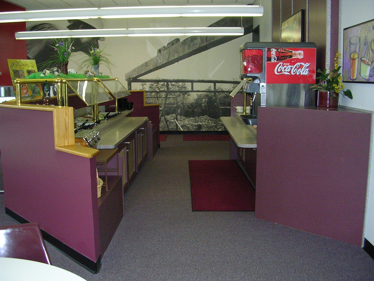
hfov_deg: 49.0
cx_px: 187
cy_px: 140
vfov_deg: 37.7
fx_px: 411
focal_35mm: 38
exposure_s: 1/60.1
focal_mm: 5.8
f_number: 2.8
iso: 199
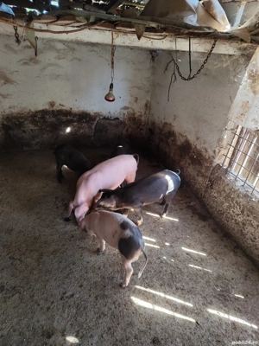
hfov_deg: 58.9
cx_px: 130
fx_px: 229
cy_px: 173
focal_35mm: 23
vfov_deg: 73.9
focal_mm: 6.19
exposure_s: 1/50
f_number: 1.65
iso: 400
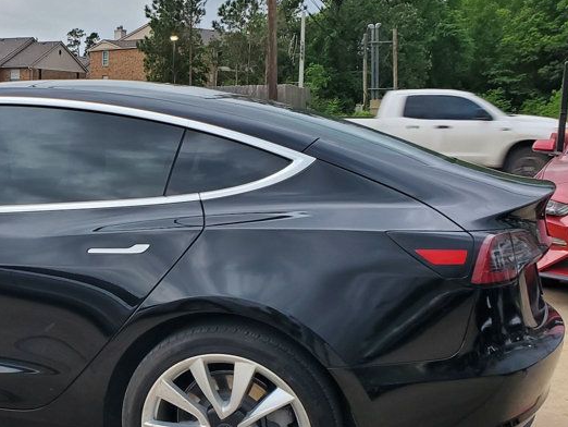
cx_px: 33
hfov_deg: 34.8
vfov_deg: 28.4
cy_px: 290
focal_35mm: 51
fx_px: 837
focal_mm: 4.3
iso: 64
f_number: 2.4
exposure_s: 1/113
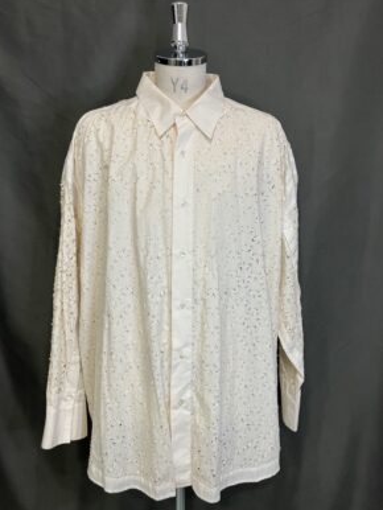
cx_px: 188
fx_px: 427
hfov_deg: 48.3
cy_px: 256
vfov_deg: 61.6
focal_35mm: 29
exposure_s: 1/50
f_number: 1.8
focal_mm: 3.99
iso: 50
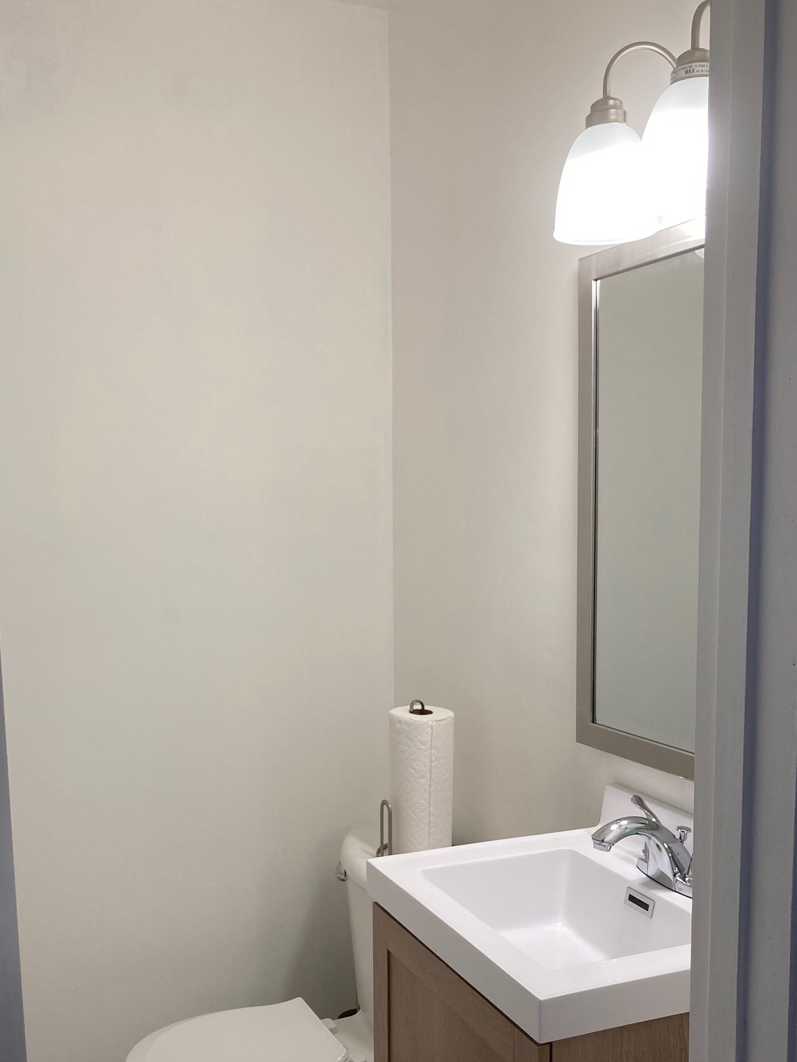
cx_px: 322
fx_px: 1105
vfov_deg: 50.9
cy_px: 653
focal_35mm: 36
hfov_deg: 39.5
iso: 50
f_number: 1.8
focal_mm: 3.99
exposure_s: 1/120
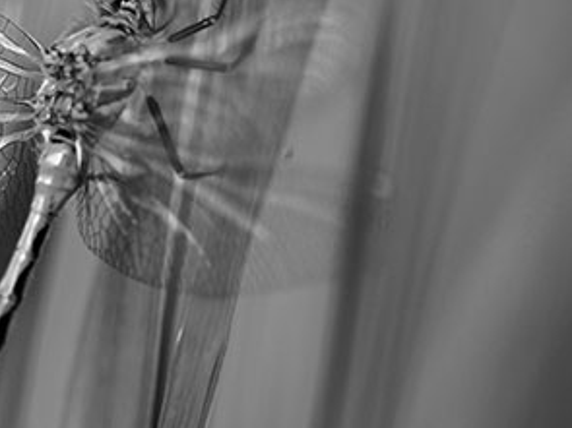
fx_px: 5649
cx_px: 89
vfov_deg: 4.3
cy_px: 183
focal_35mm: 342
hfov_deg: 5.8
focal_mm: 210
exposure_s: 1/250
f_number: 7.1
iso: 280
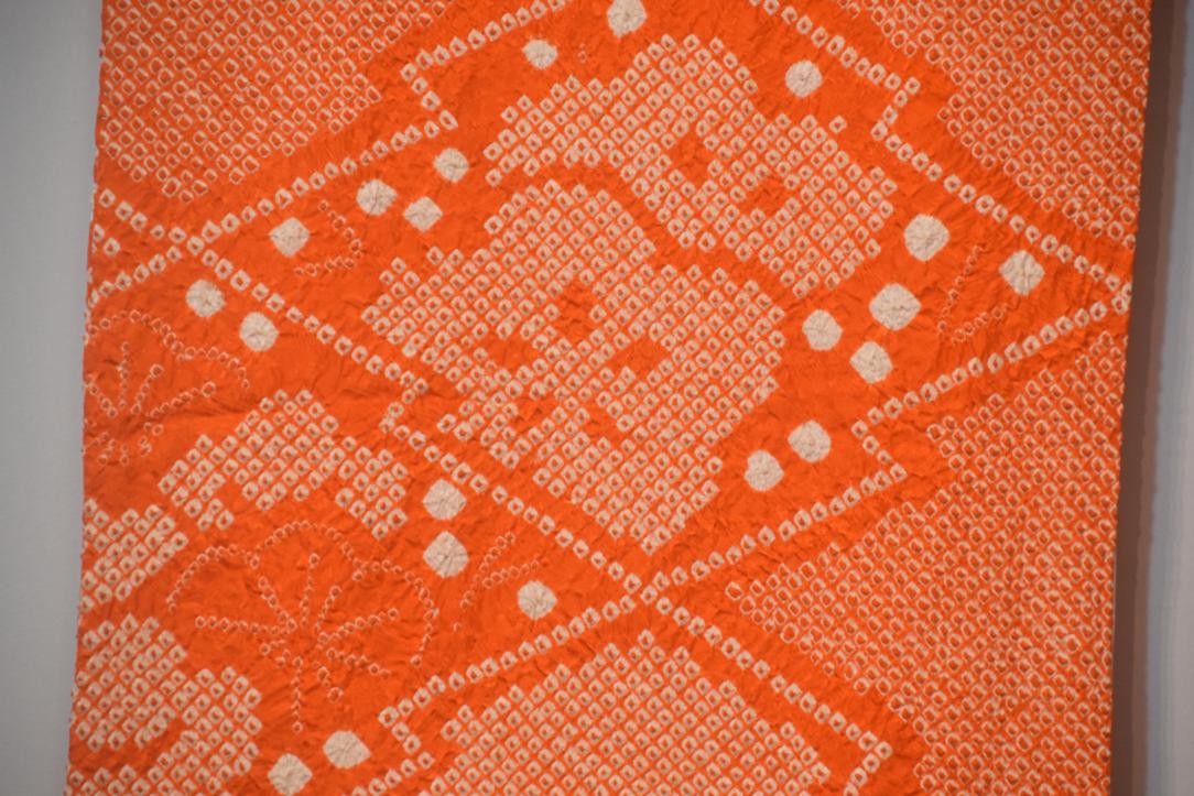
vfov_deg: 3.7
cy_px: 398
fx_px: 12438
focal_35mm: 375
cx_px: 597
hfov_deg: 5.5
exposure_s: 1/125
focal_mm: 250
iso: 2000
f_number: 6.3
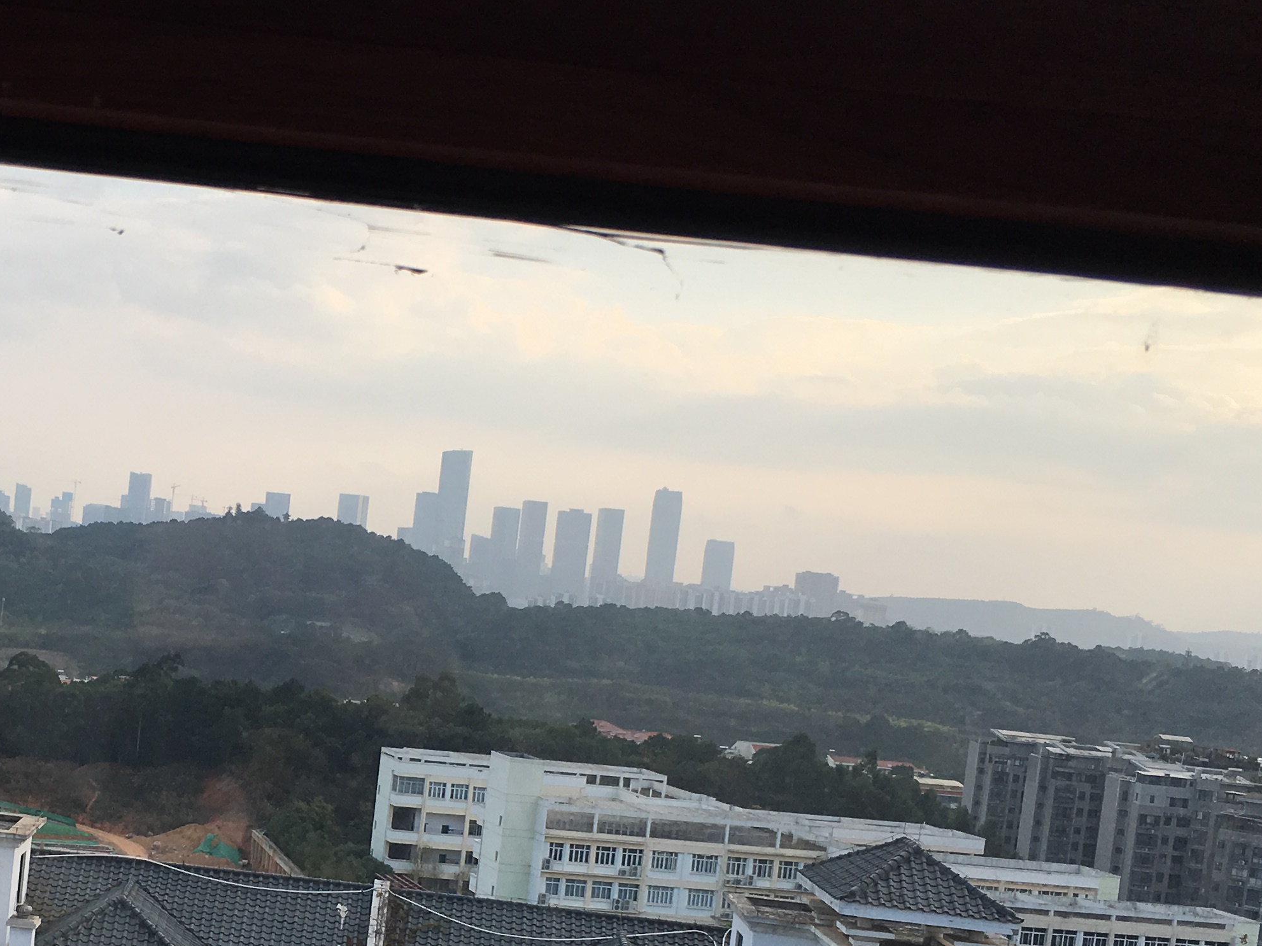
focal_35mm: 59
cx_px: 191
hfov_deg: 31.5
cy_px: 745
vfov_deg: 24.5
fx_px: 2151
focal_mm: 4.15
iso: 25
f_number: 2.2
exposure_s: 1/630
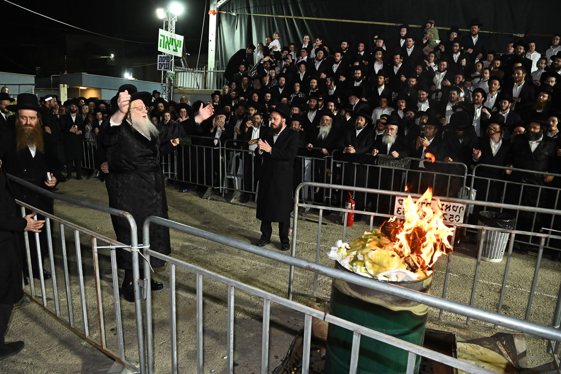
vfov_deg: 53.1
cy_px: 187
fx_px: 374
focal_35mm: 24
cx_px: 280
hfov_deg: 73.8
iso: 2000
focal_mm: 24
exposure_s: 1/125
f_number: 6.3
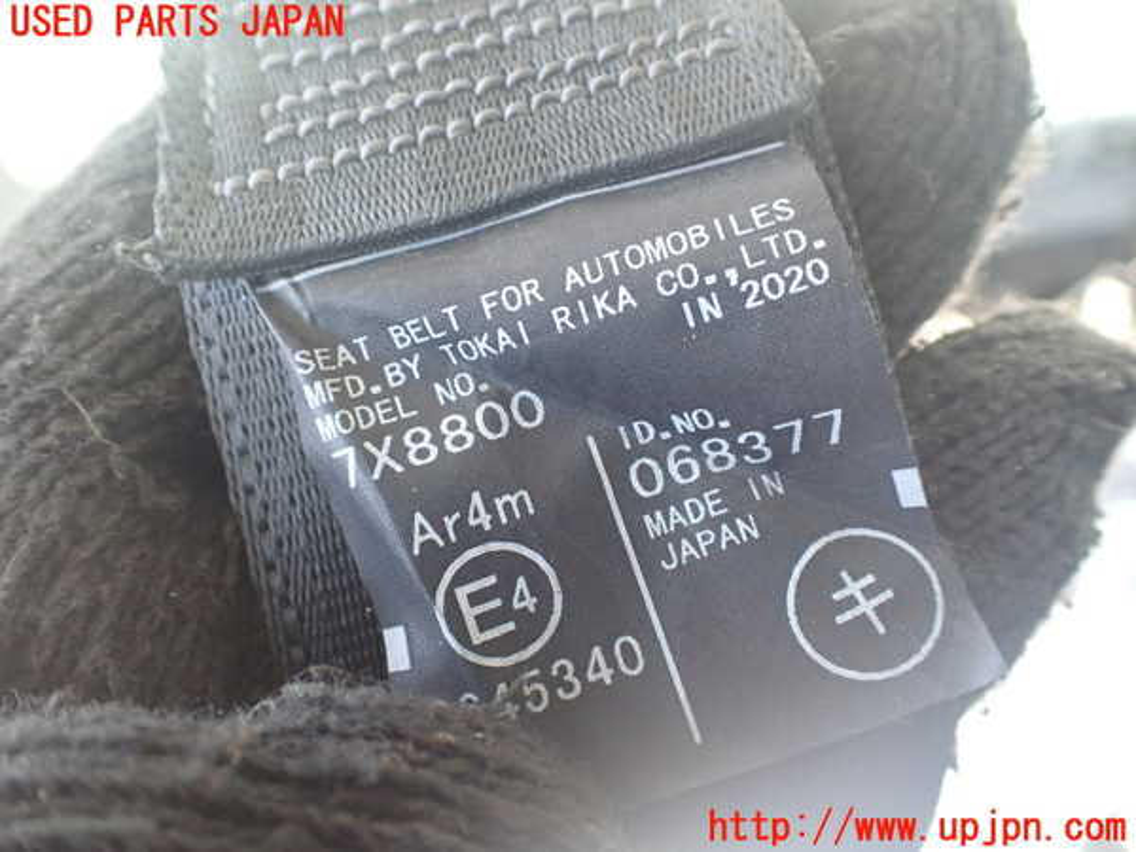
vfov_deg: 46.8
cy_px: 426
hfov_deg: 60.0
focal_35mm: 30
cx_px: 568
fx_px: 985
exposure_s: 1/125
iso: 640
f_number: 2.3
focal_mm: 5.4
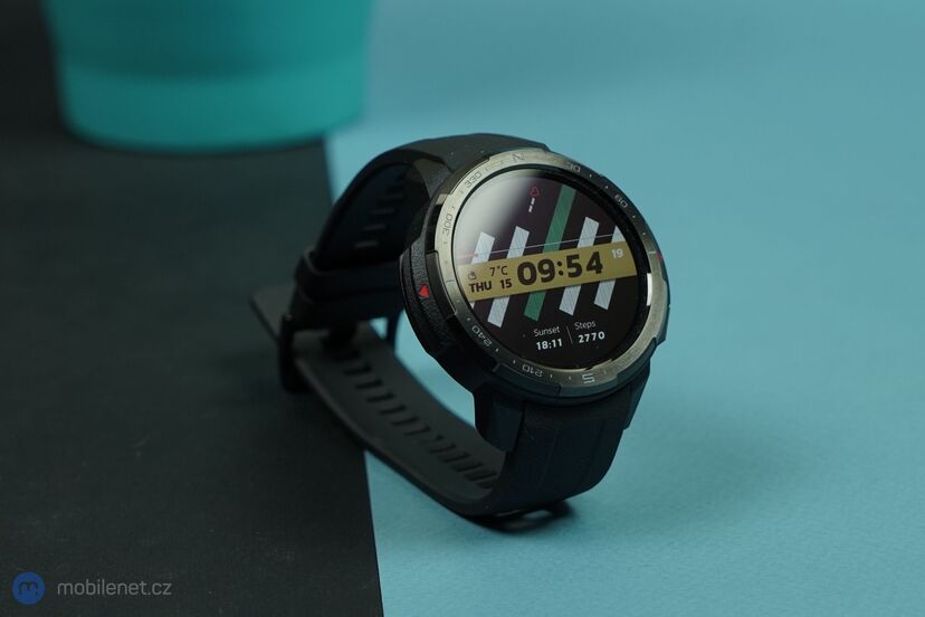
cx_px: 462
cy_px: 308
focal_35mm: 54
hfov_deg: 36.9
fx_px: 1387
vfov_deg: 25.1
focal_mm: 54
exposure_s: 1/100
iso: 400
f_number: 5.6
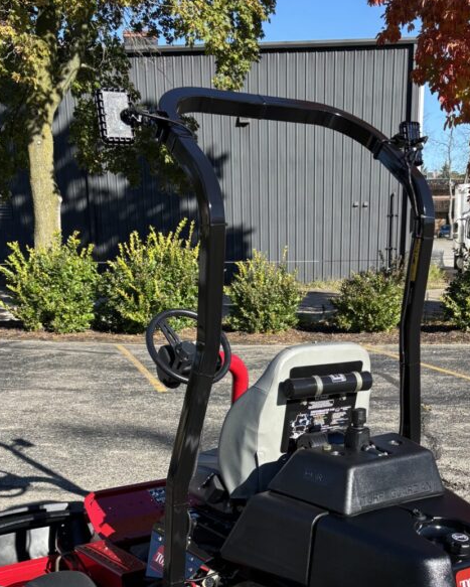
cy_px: 502
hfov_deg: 32.1
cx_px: 268
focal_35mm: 47
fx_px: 817
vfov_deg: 37.5
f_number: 1.6
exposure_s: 1/1092
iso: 50
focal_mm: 5.96
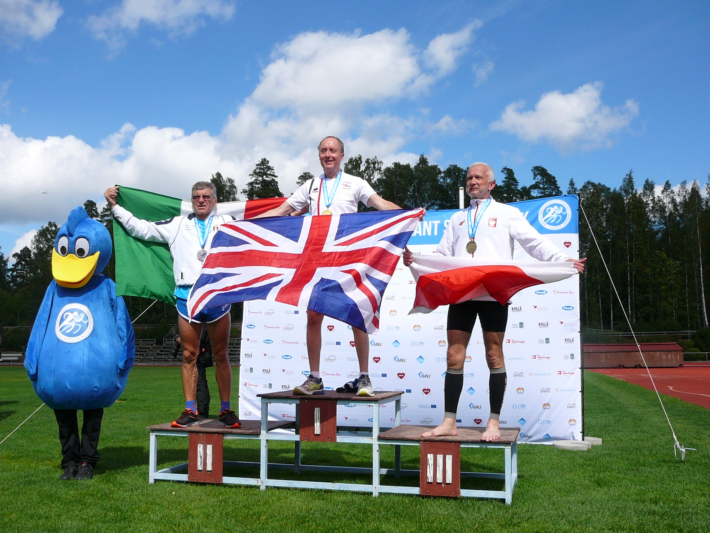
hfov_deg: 52.6
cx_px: 355
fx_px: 718
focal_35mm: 35
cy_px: 266
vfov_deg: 40.7
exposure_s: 1/500
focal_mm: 5.2
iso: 80
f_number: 5
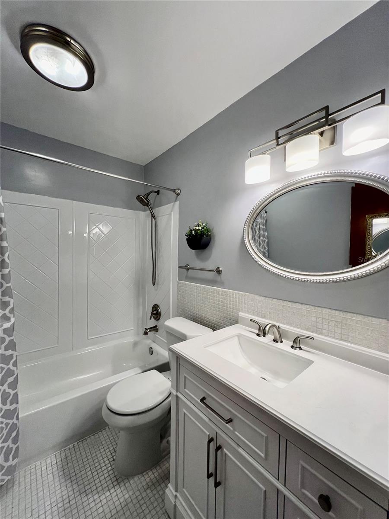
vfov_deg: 106.2
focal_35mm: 13
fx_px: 195
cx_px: 194
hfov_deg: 89.9
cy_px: 260
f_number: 1.8
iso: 100
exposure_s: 1/120
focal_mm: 1.57
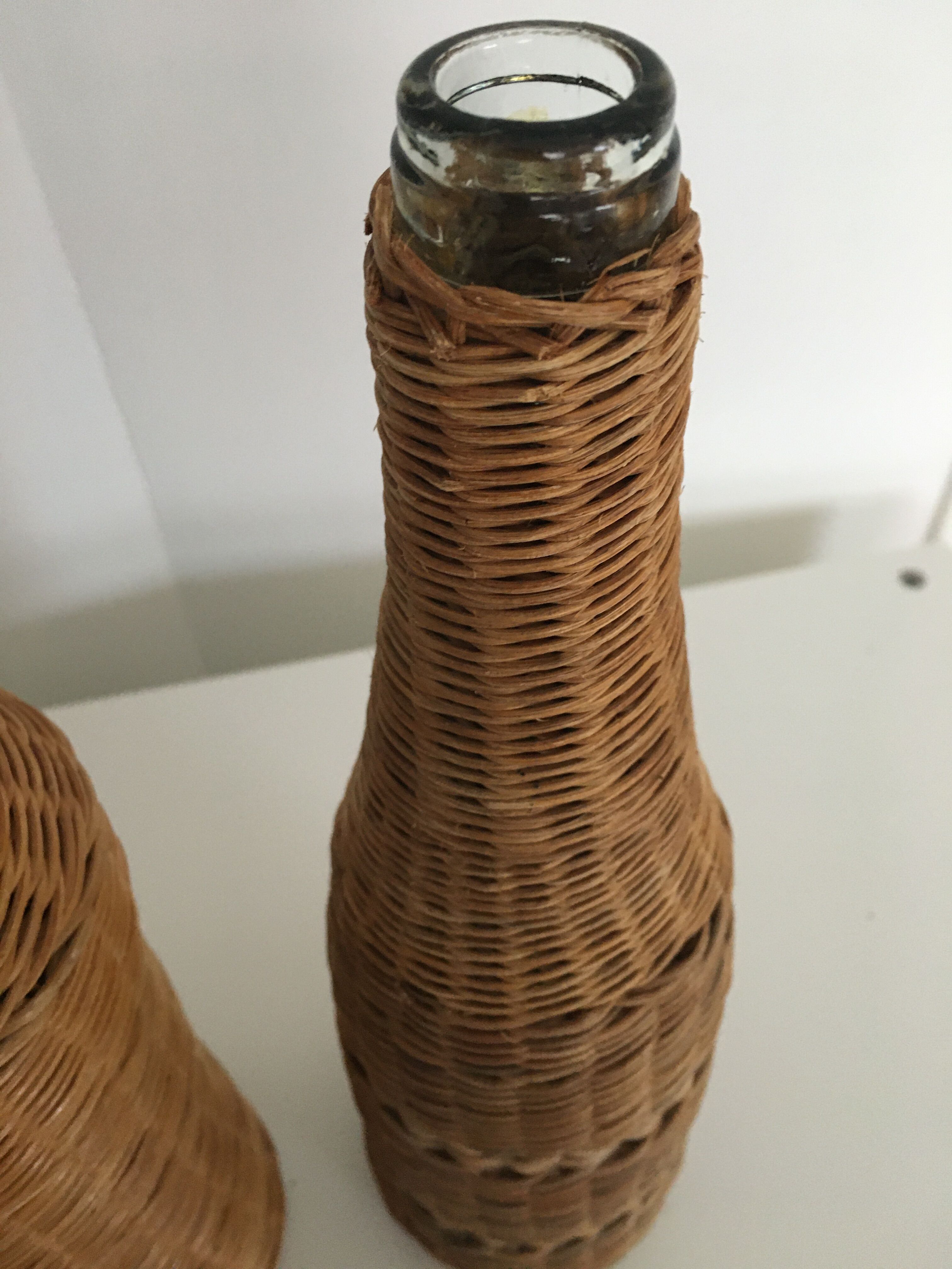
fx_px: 1063
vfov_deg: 61.7
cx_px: 476
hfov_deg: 48.2
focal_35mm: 29
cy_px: 634
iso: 160
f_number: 2.2
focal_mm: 4.15
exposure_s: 1/30
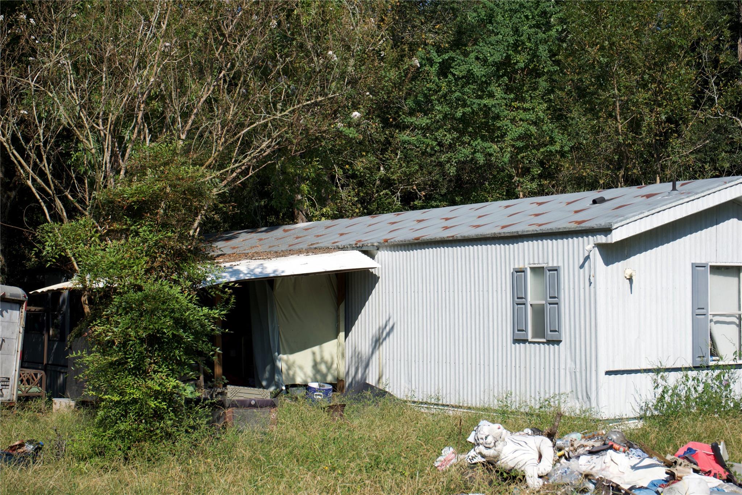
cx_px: 371
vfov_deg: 21.6
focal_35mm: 63
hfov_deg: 31.9
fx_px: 1298
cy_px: 248
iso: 100
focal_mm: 63
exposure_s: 1/125
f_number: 11
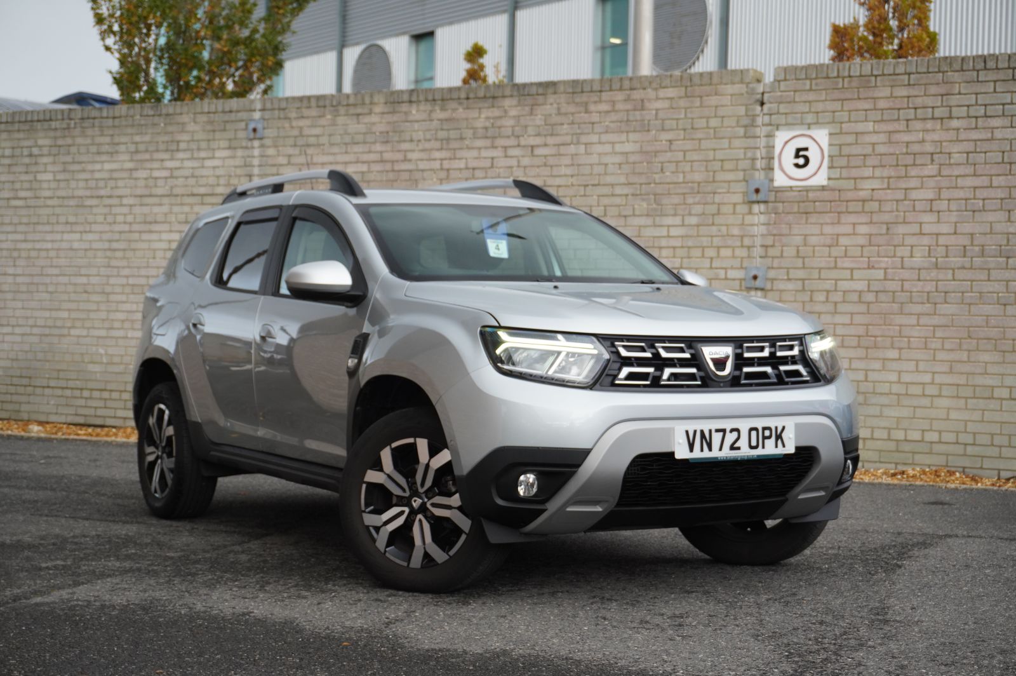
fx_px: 1650
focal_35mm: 58
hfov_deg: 34.2
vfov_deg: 23.1
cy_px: 338
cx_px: 508
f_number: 5.6
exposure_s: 1/160
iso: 500
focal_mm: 39
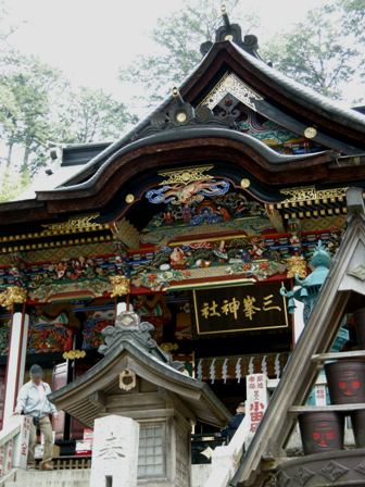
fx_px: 844
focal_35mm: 60
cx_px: 182
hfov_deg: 24.4
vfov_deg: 32.2
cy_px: 244
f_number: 3.5
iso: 295
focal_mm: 12.9
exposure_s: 1/125
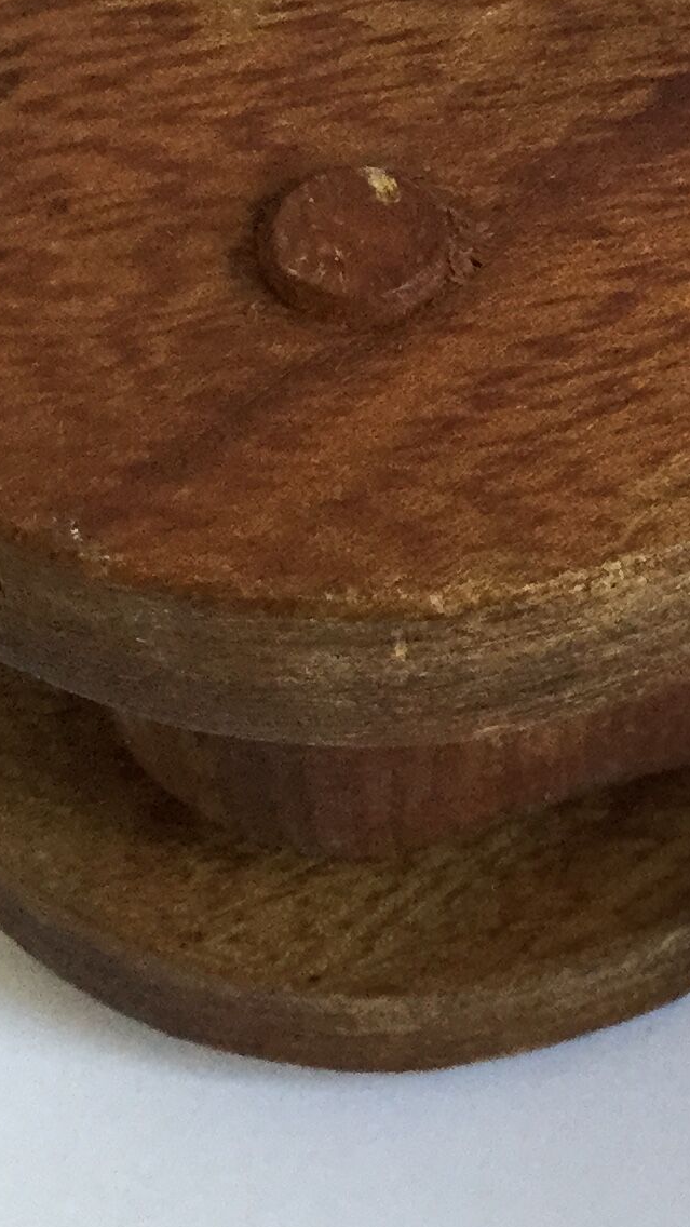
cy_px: 586
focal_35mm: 97
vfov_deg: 22.0
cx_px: 1388
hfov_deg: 11.3
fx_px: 3155
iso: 64
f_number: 2.4
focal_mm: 3.3
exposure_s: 1/33
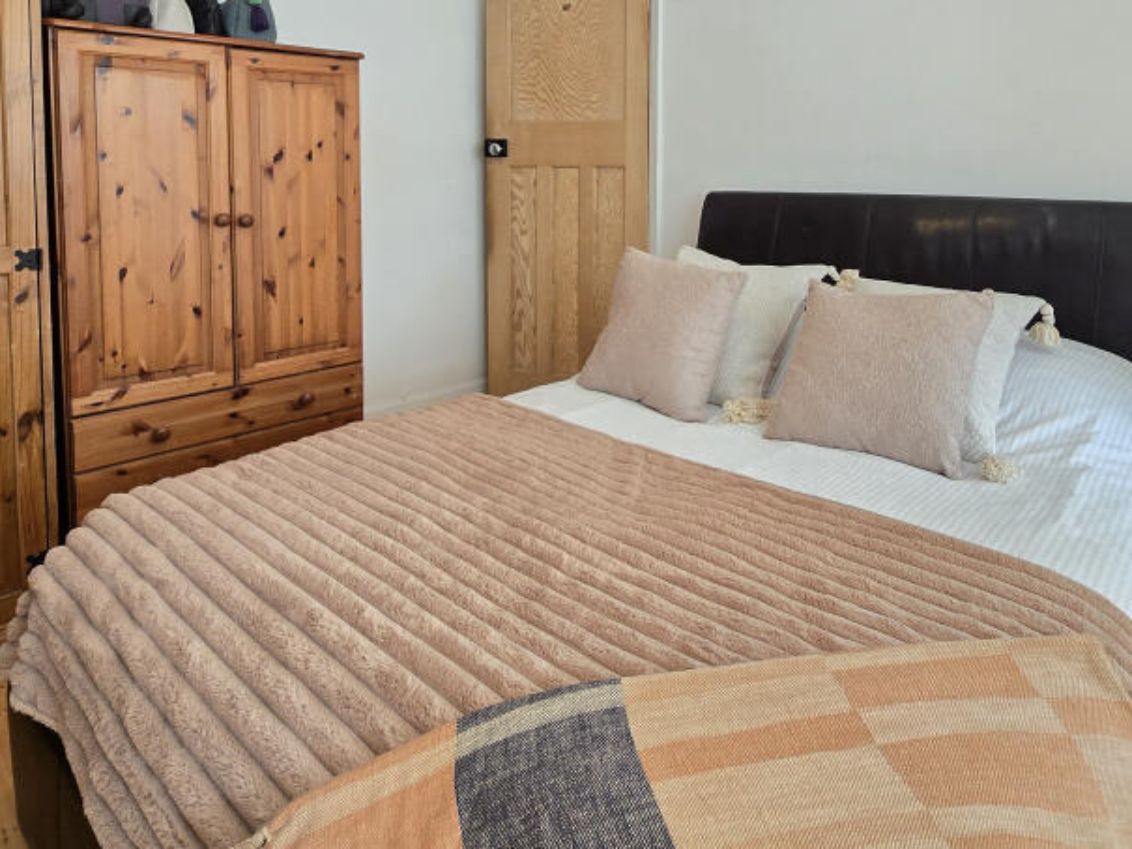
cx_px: 593
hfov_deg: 76.3
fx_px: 720
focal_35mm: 22
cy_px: 224
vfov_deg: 58.3
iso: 80
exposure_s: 1/50
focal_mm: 2.2
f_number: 2.2
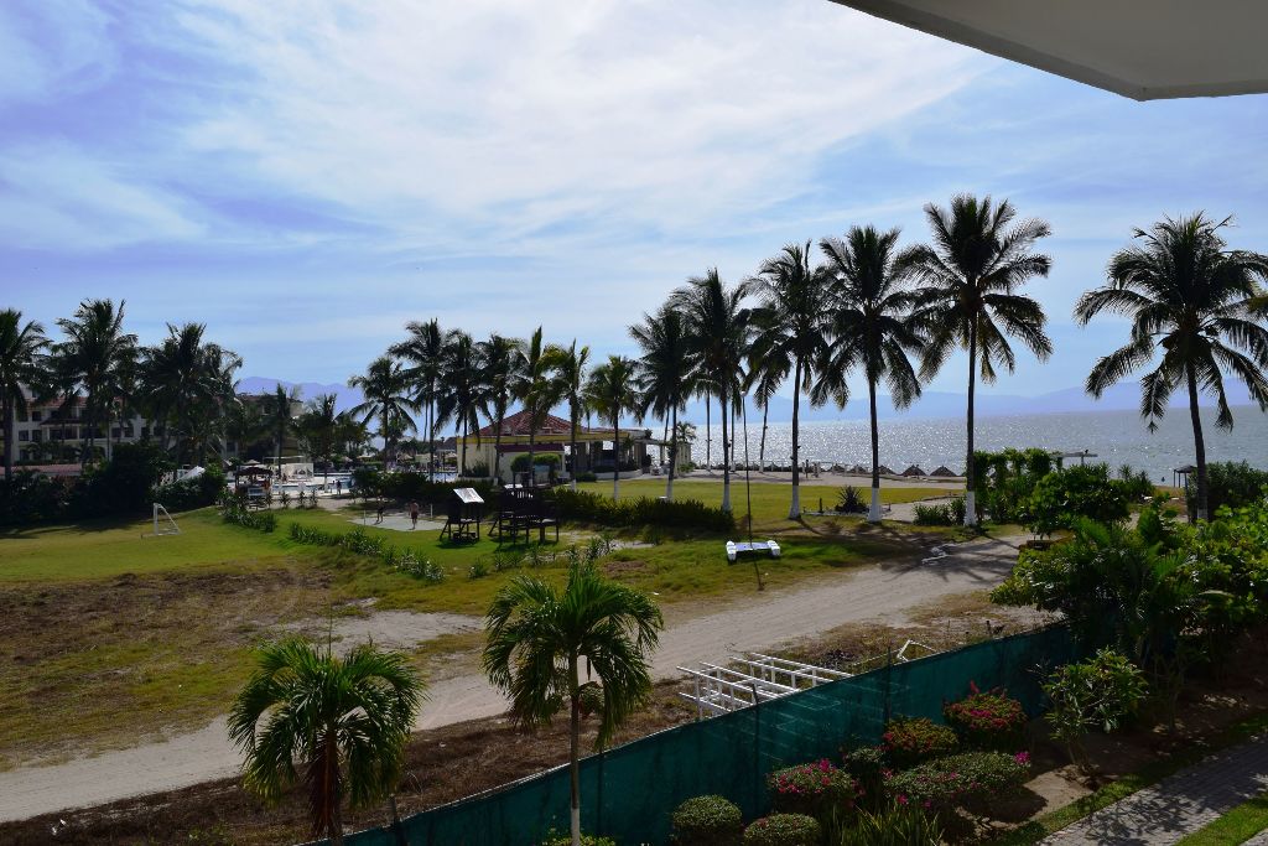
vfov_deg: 47.9
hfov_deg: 67.4
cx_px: 634
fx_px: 951
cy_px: 423
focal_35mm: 27
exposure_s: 1/800
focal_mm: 18
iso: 200
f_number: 13
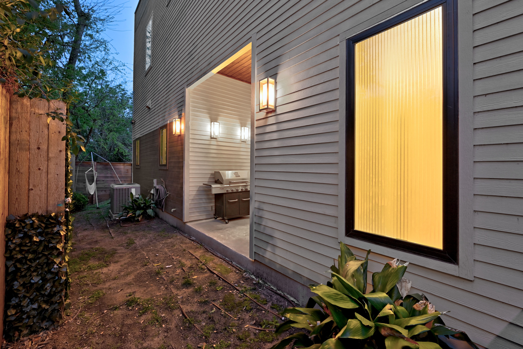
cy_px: 174
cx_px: 262
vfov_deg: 81.2
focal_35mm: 14
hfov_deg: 104.2
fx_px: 203
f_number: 10
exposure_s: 1
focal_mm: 14
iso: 400
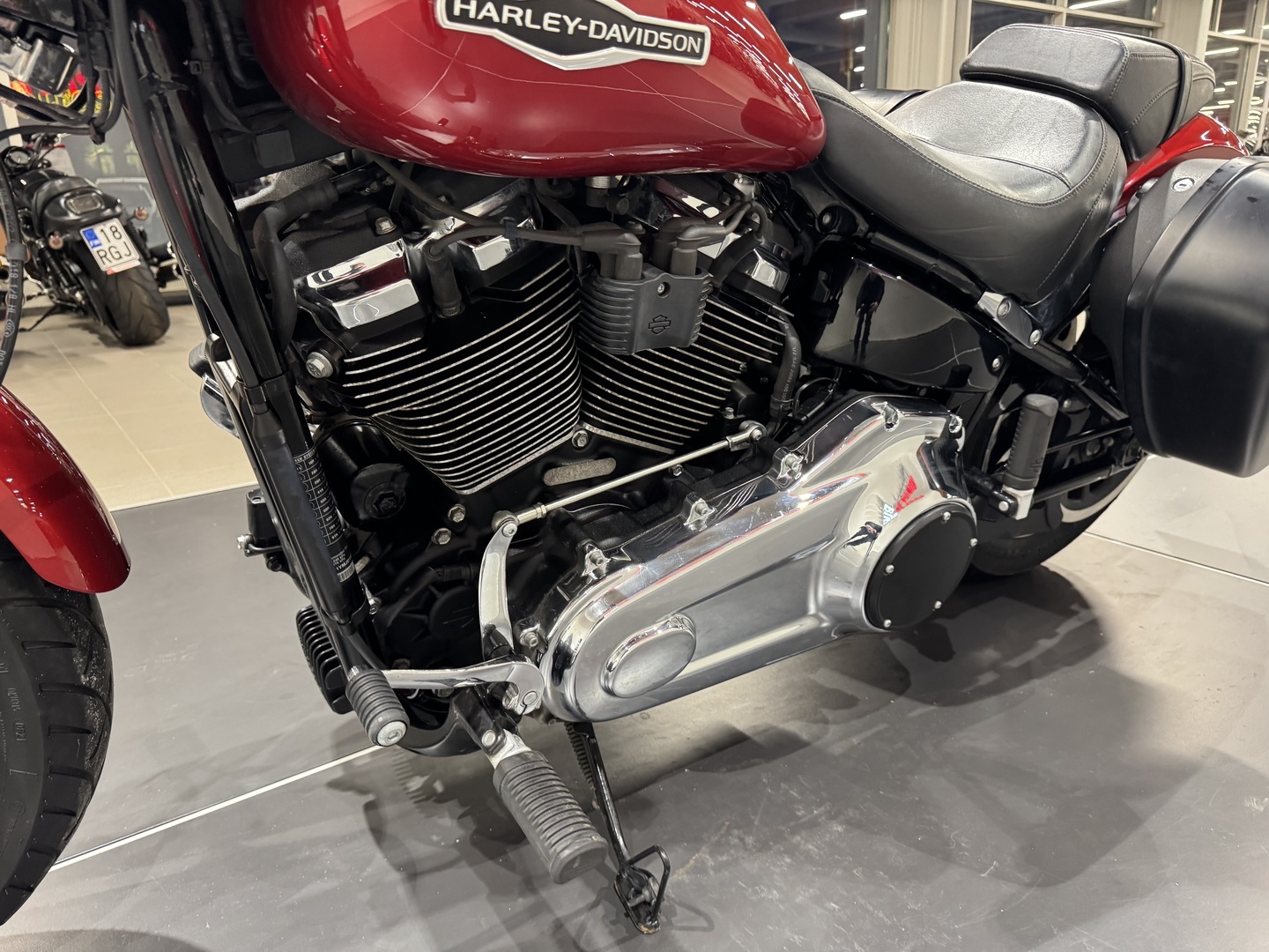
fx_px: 880
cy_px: 476
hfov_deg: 71.6
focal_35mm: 24
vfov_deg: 56.8
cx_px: 634
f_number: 1.78
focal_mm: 6.76
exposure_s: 1/50
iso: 320
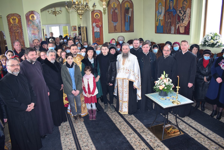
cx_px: 112
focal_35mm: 27
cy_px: 75
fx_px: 168
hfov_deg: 67.4
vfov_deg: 47.9
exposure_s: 1/80
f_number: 4.5
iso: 800
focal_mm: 18
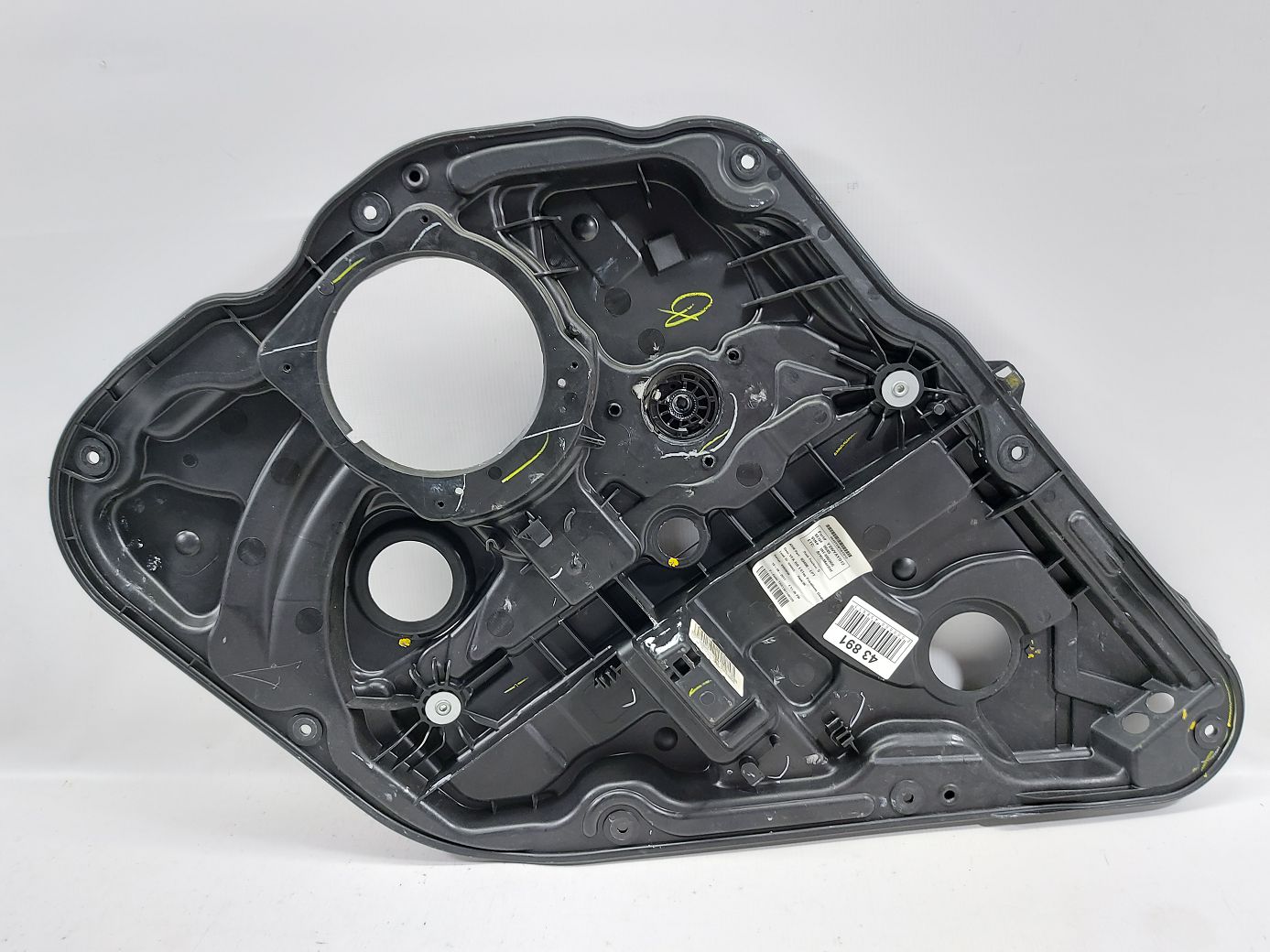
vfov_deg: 56.8
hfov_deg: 71.6
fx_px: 880
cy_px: 476
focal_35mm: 24
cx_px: 635
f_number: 1.8
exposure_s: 1/50
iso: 125
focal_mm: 5.23
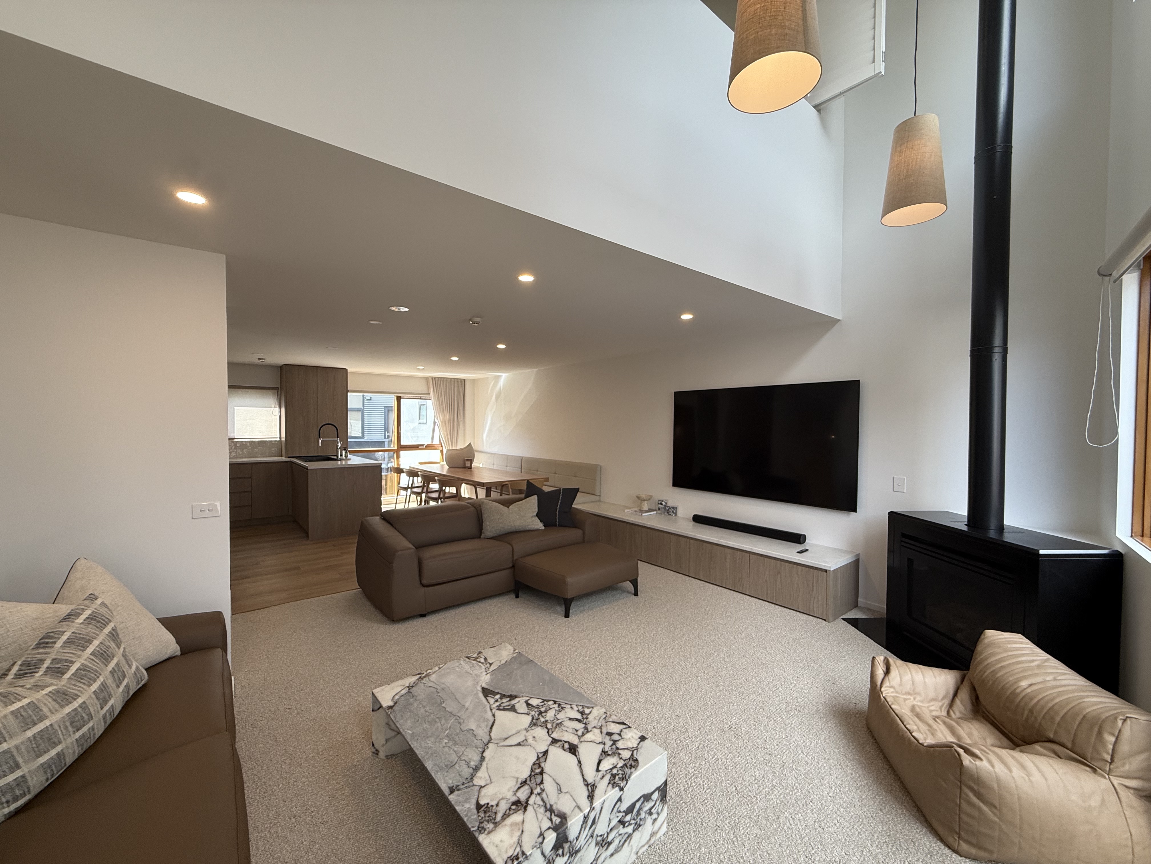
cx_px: 576
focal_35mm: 14
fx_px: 466
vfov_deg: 85.7
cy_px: 432
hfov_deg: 102.1
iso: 64
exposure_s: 1/100
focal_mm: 2.22
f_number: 2.2
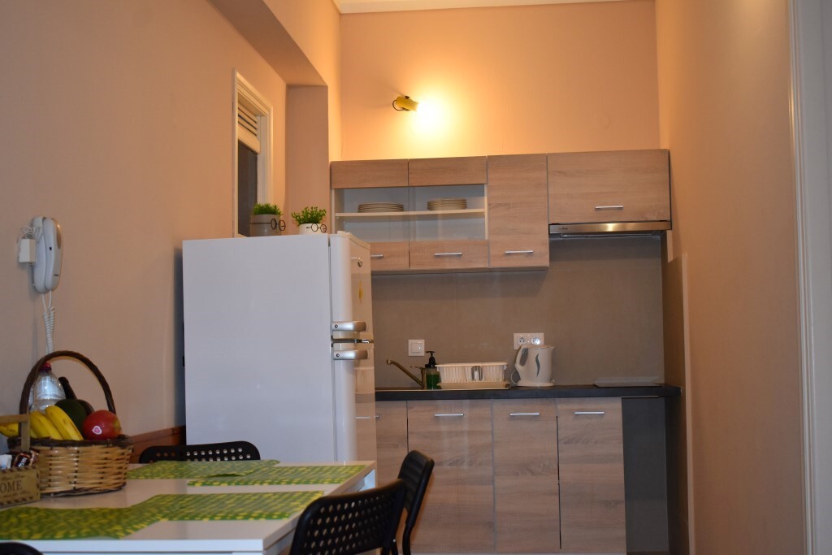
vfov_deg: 29.9
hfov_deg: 43.6
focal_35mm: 45
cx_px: 416
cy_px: 278
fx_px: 1040
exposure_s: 1/125
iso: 1000
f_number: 4.2
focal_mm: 30
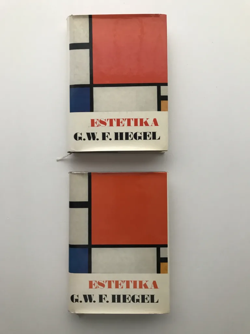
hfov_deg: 49.7
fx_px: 270
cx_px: 125
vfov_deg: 63.4
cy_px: 167
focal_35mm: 28
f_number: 1.8
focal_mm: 3.99
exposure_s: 1/33
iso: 40
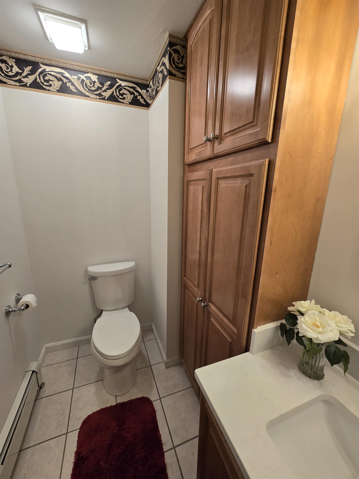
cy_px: 240
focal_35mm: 13
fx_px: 180
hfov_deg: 89.9
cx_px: 180
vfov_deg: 106.2
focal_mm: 2.2
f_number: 2.2
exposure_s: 1/60
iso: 125
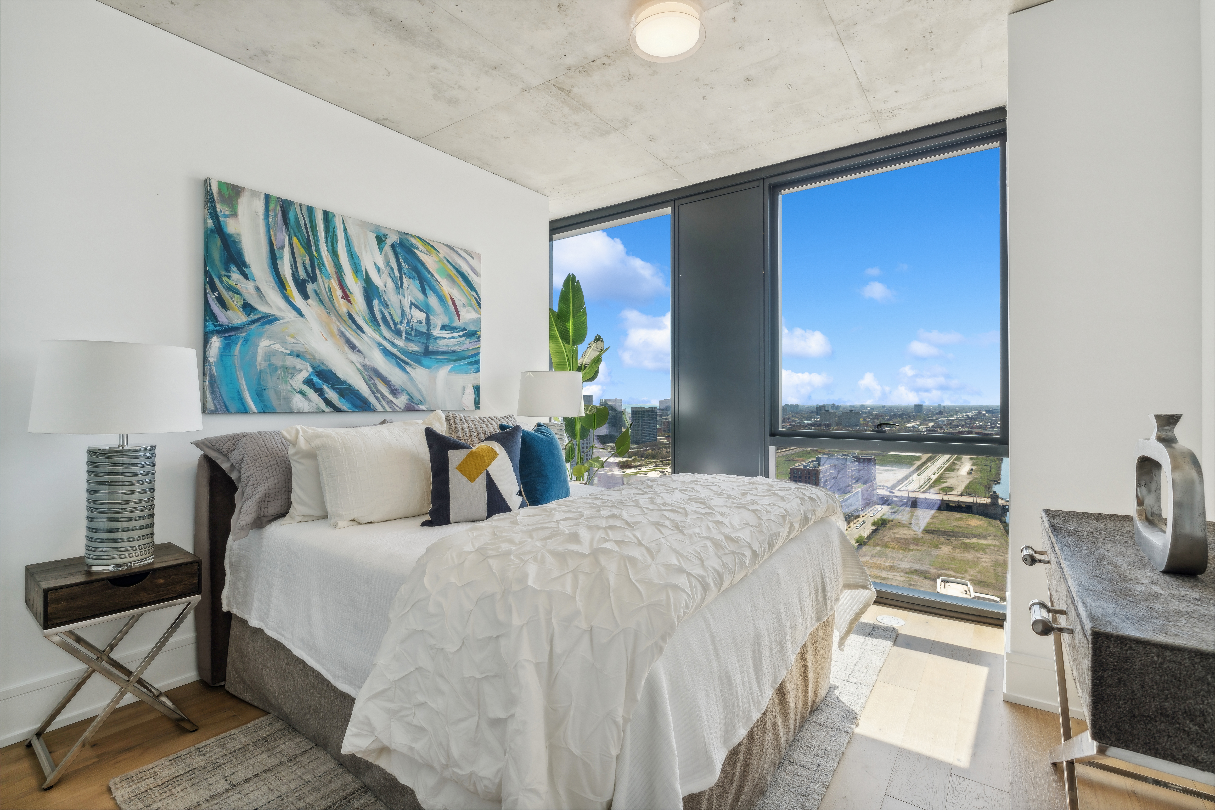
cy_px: 405
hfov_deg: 96.7
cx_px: 608
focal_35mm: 16
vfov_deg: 73.7
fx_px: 540
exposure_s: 1/160
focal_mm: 16
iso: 320
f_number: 8
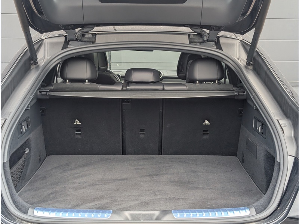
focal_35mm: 49
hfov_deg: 38.9
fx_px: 423
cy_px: 112
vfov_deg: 29.7
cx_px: 150
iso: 34
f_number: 1.68
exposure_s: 1/202
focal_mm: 6.9
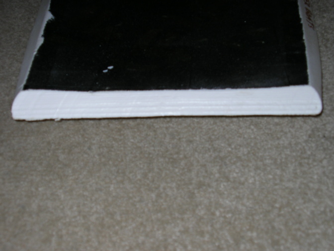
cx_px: 167
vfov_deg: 26.6
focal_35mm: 55
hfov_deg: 34.9
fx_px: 531
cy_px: 126
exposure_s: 1/80
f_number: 3.4
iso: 50
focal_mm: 8.4
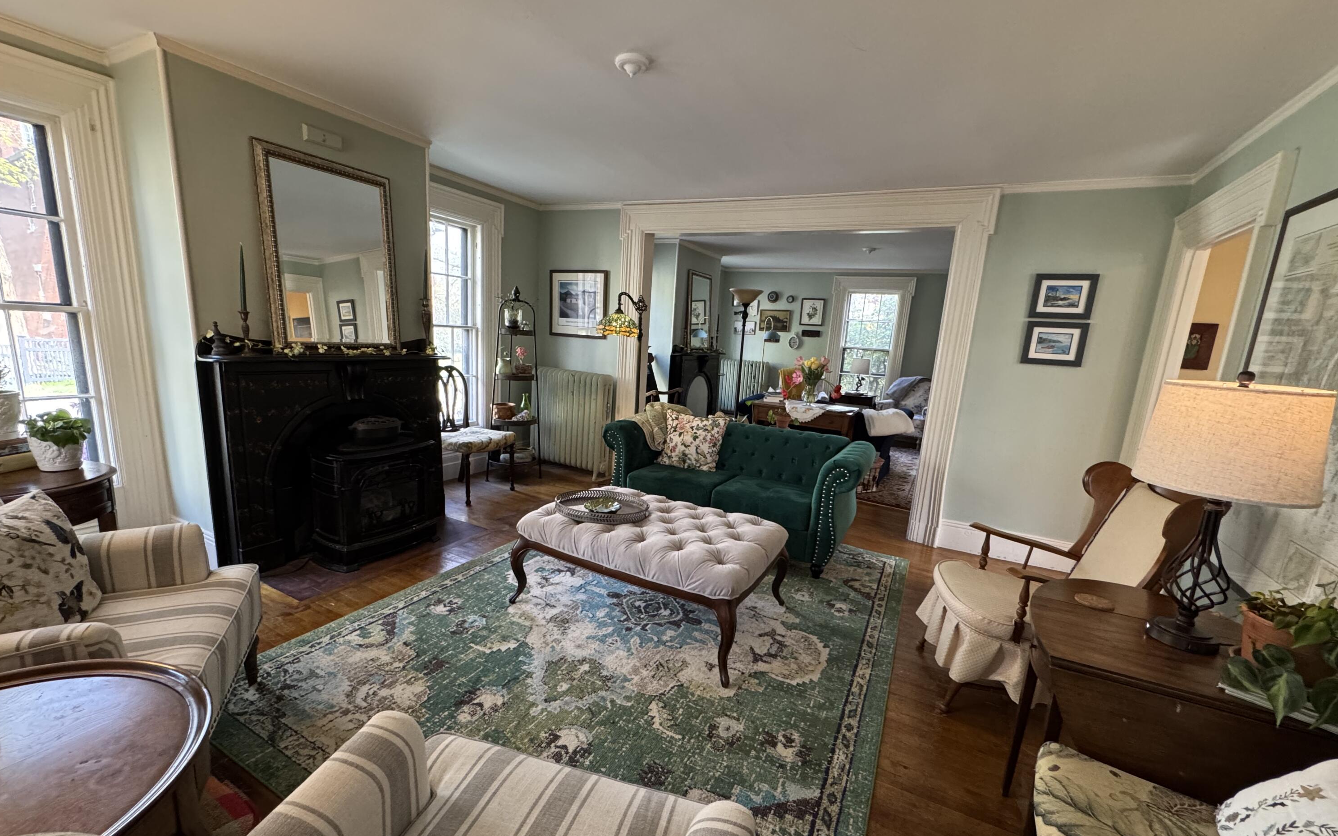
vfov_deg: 74.7
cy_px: 448
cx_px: 665
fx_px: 547
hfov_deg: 101.5
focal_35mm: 15
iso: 400
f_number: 2.2
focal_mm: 2.22
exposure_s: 1/60
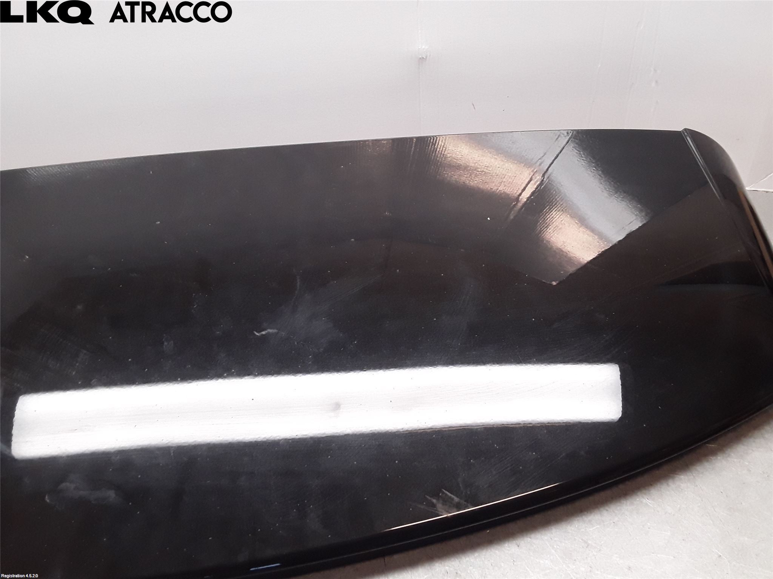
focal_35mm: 28
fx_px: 625
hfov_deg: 63.4
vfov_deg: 49.7
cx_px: 386
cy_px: 290
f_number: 1.9
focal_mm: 2.91
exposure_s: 1/100
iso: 100
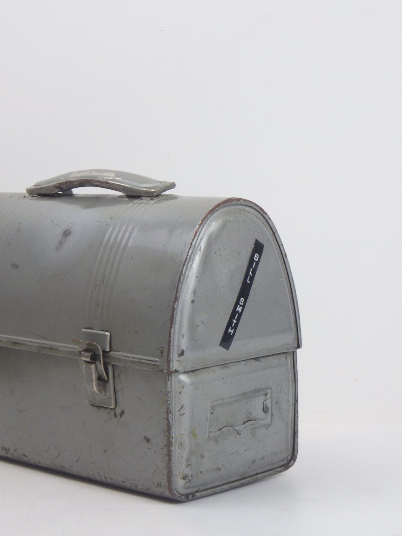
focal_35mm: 83
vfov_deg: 23.6
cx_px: 180
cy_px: 269
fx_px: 1285
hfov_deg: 17.8
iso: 125
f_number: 4.6
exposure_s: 1/30
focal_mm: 11.1
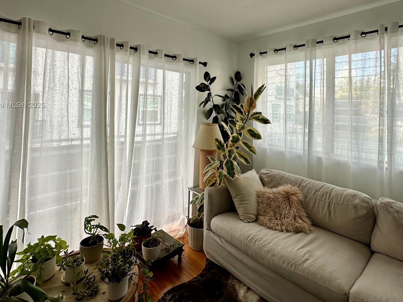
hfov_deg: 84.6
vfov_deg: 67.2
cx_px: 209
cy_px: 106
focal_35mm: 19
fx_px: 221
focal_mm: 2.22
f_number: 2.2
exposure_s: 1/106
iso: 40
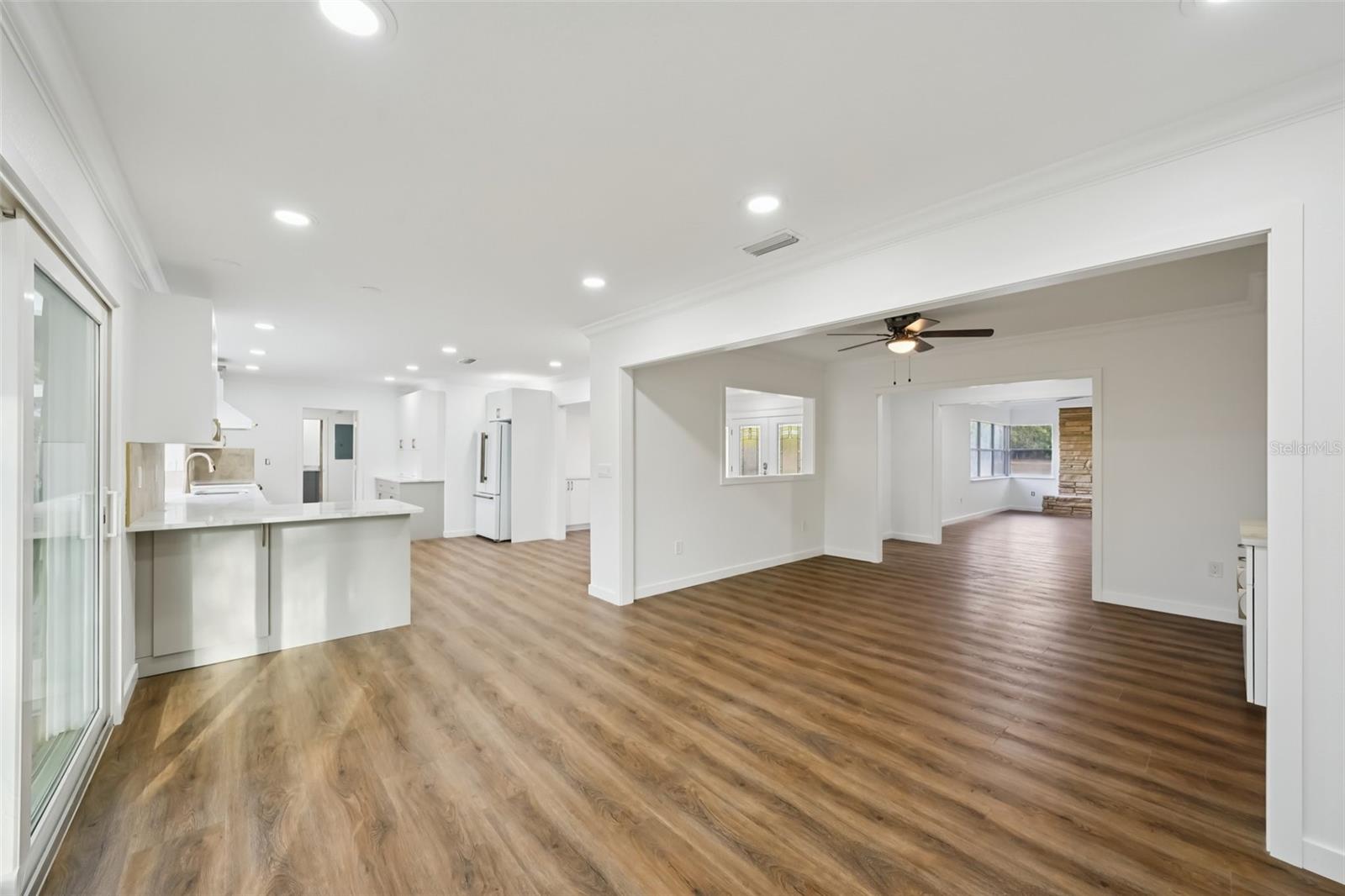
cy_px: 448
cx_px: 672
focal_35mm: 13
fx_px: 486
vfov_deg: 85.4
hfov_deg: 108.3
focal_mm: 13
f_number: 8
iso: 500
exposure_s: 1/20
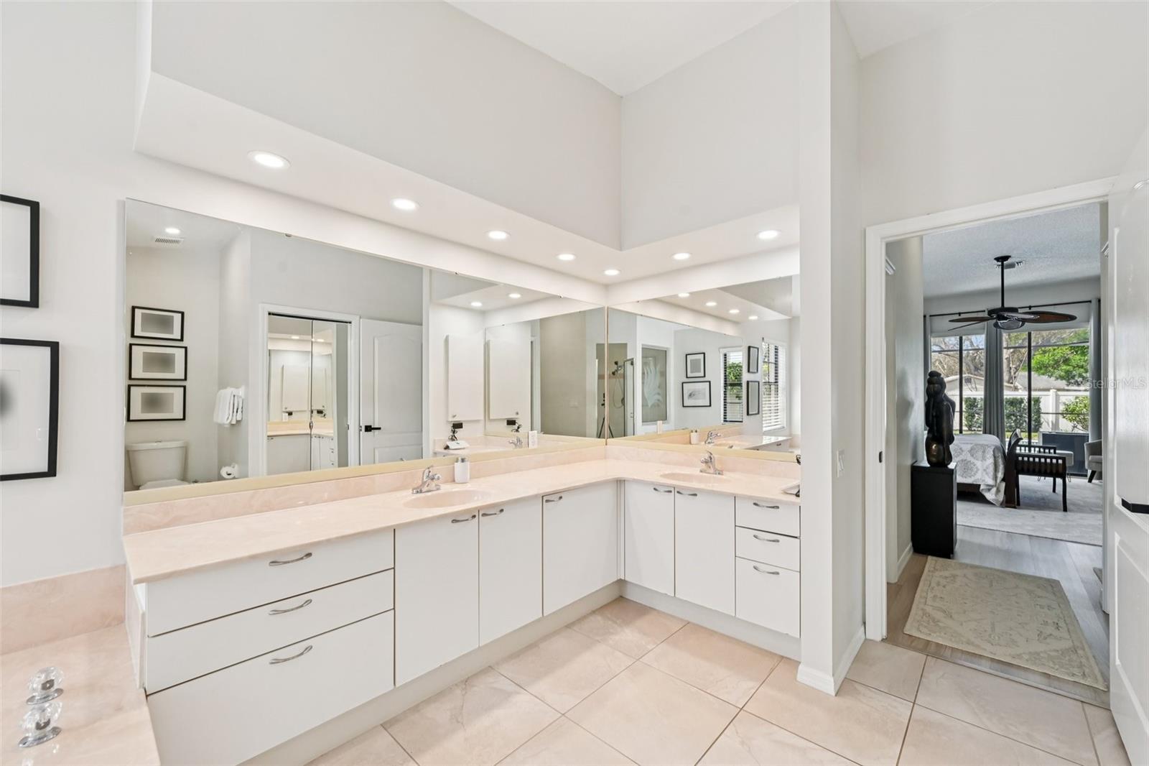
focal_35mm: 14
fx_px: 447
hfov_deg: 104.3
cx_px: 574
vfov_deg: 81.2
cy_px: 383
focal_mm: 14
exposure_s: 1/80
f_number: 8
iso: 400
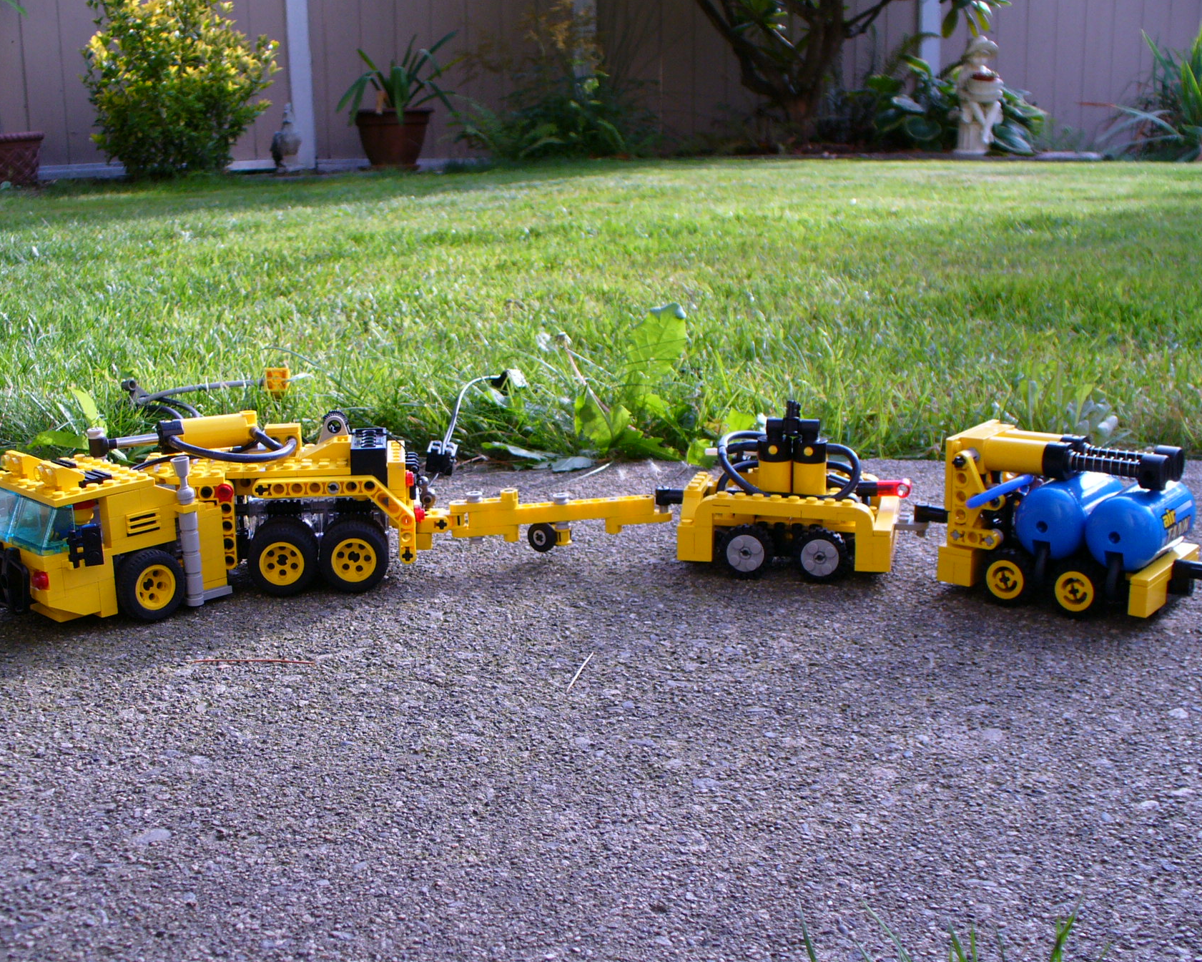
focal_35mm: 44
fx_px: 1565
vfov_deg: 34.1
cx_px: 558
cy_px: 549
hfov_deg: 42.0
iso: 80
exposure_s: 1/320
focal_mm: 6.1
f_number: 2.8
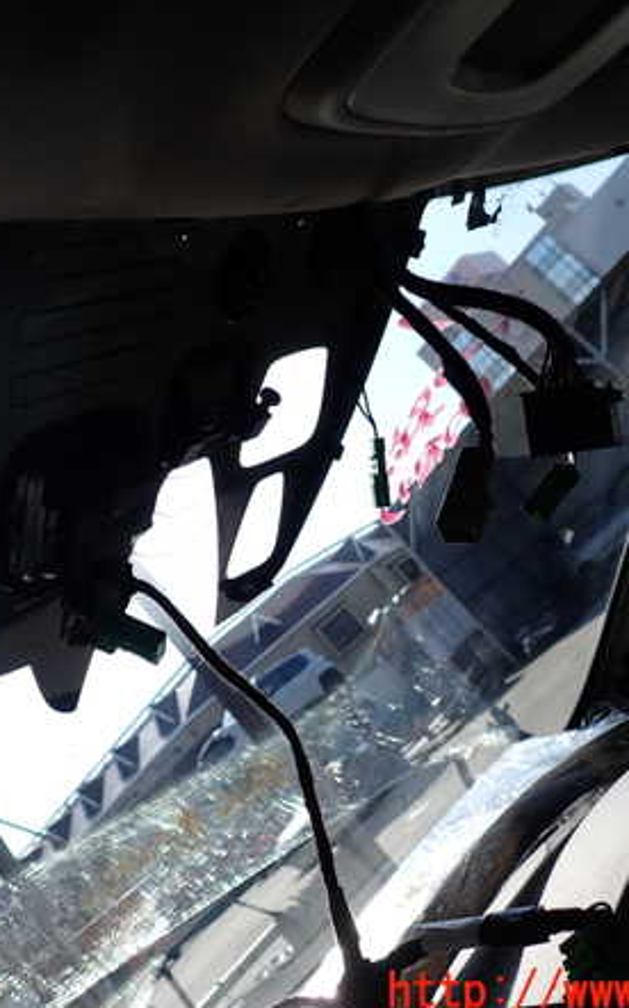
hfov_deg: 35.0
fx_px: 988
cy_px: 509
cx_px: 219
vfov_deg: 54.0
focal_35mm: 36
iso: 100
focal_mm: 4.5
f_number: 8
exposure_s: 1/160
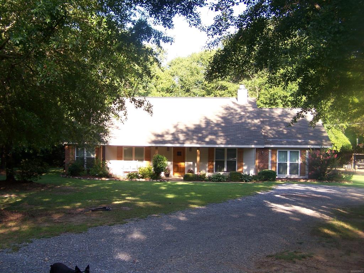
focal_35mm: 38
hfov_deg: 49.0
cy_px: 136
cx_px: 182
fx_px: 400
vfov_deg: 37.7
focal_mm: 6.3
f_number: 2.8
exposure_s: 1/160
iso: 80
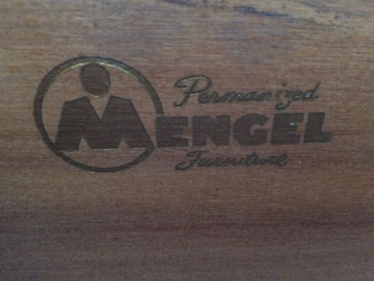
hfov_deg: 61.7
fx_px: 313
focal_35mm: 29
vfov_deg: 48.2
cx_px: 187
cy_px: 140
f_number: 2.2
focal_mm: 4.15
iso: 500
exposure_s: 1/15
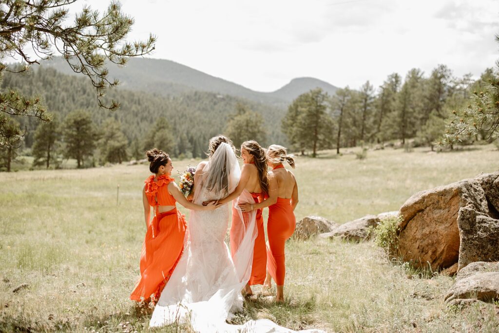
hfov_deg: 39.6
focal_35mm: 50
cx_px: 250
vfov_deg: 27.0
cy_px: 166
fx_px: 693
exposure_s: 1/1250
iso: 200
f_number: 2.2
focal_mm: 50
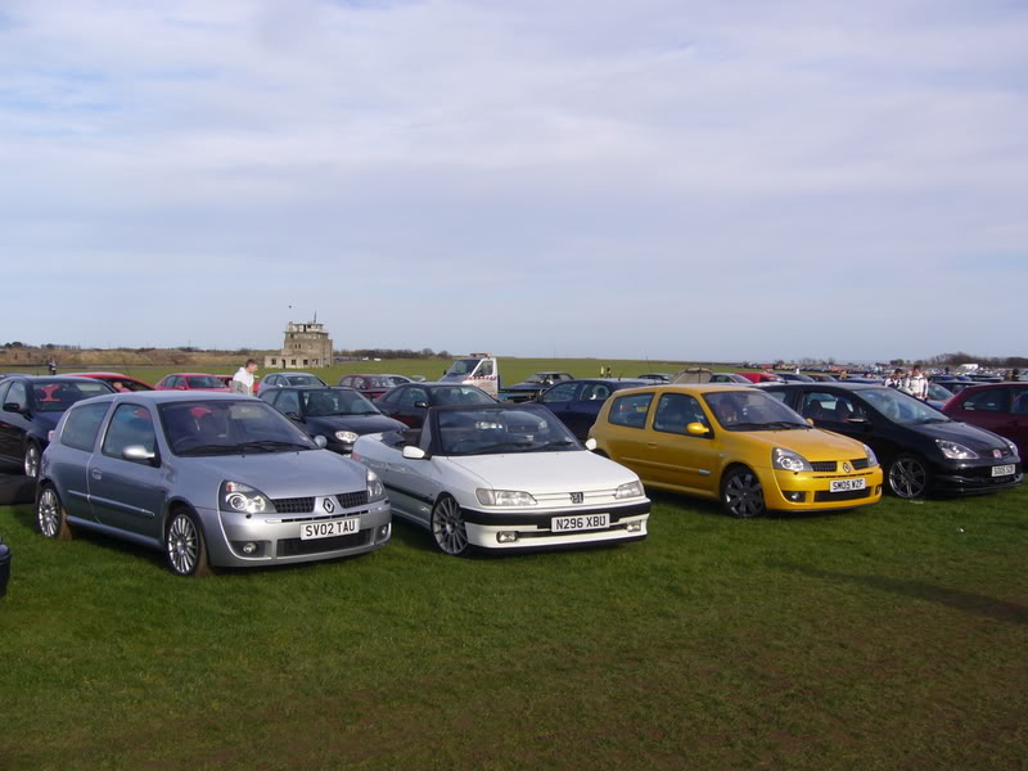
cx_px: 514
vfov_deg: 40.7
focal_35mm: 35
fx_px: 1039
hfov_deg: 52.6
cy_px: 386
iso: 80
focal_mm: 5.8
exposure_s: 1/250
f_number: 5.6
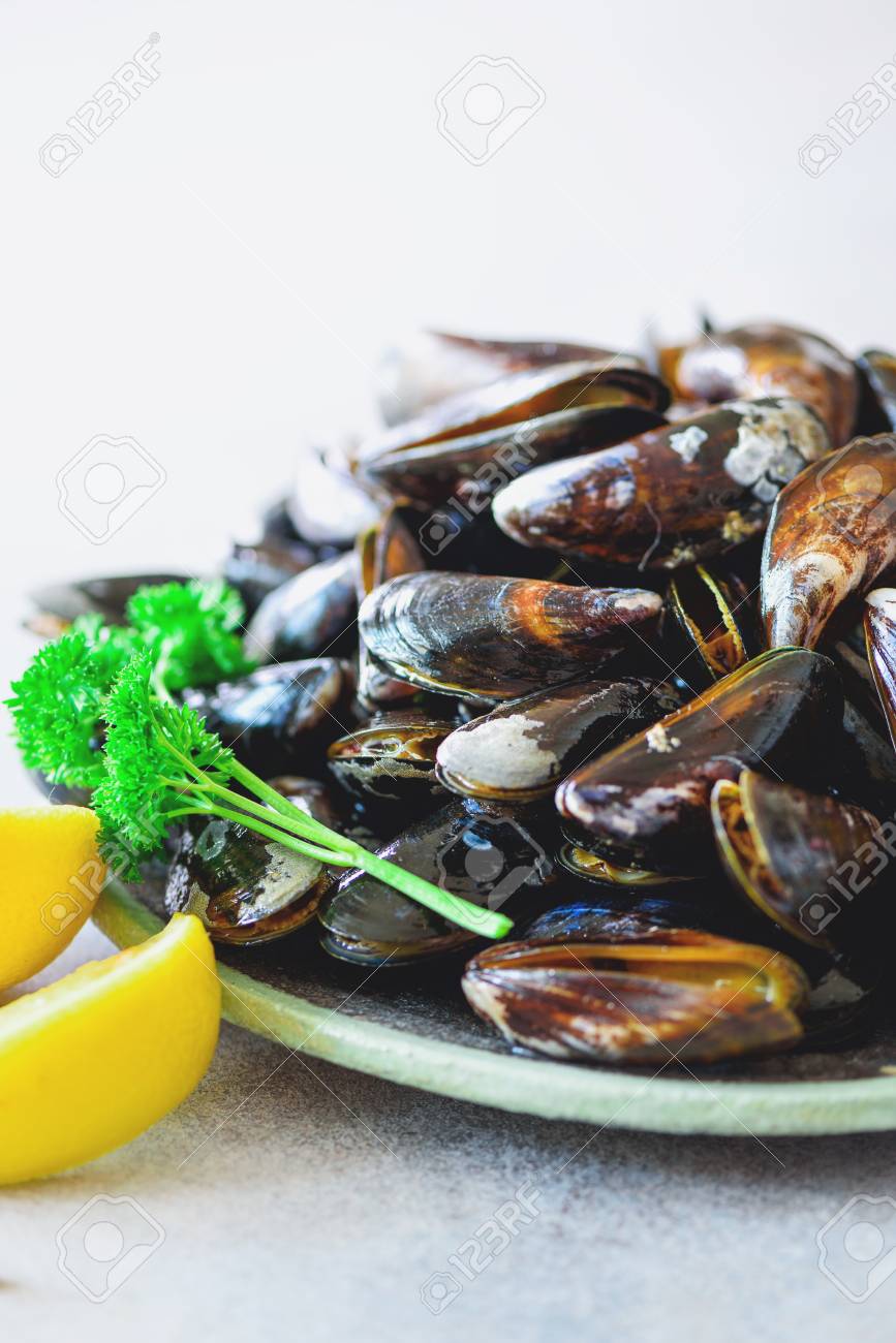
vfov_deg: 19.5
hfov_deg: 13.0
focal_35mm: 105
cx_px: 448
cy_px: 672
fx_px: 3919
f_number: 5
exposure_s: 1/100
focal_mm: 105
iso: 160
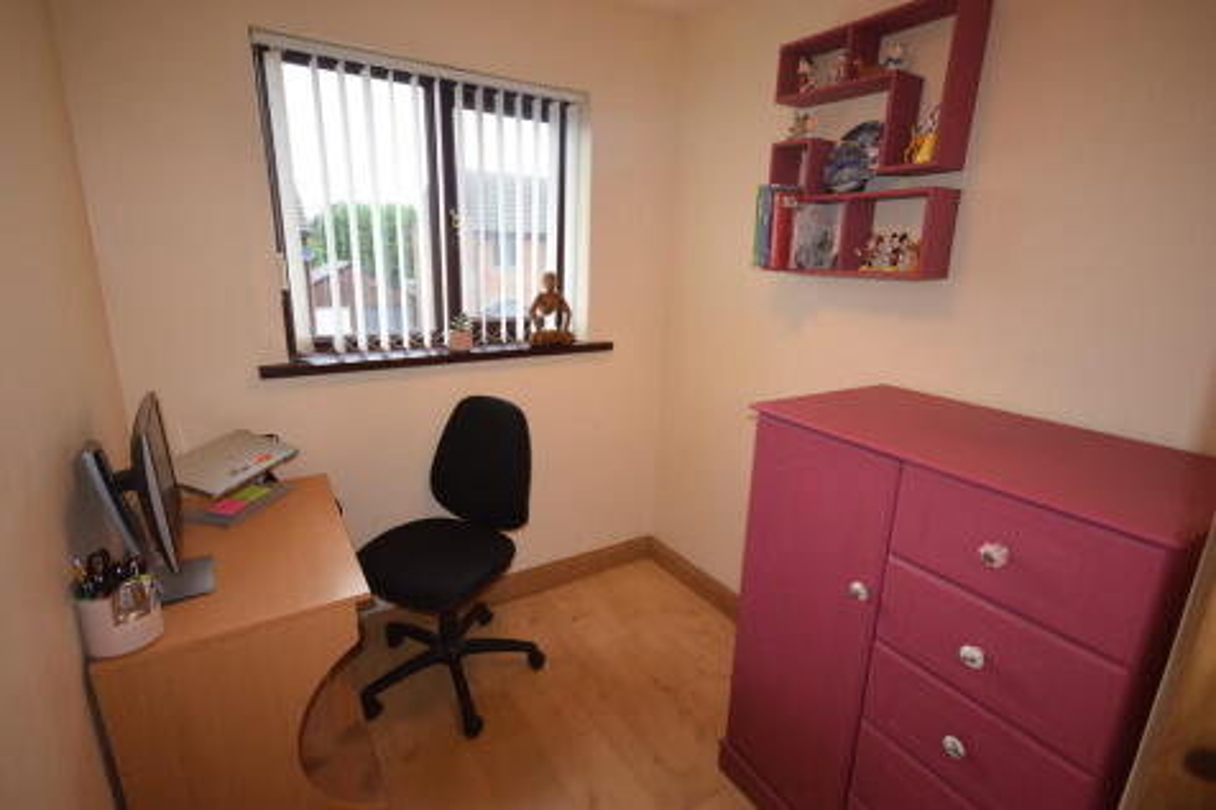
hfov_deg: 92.5
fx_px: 582
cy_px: 405
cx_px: 608
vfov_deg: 69.6
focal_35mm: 17
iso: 900
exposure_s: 1/60
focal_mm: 11.5
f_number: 4.2
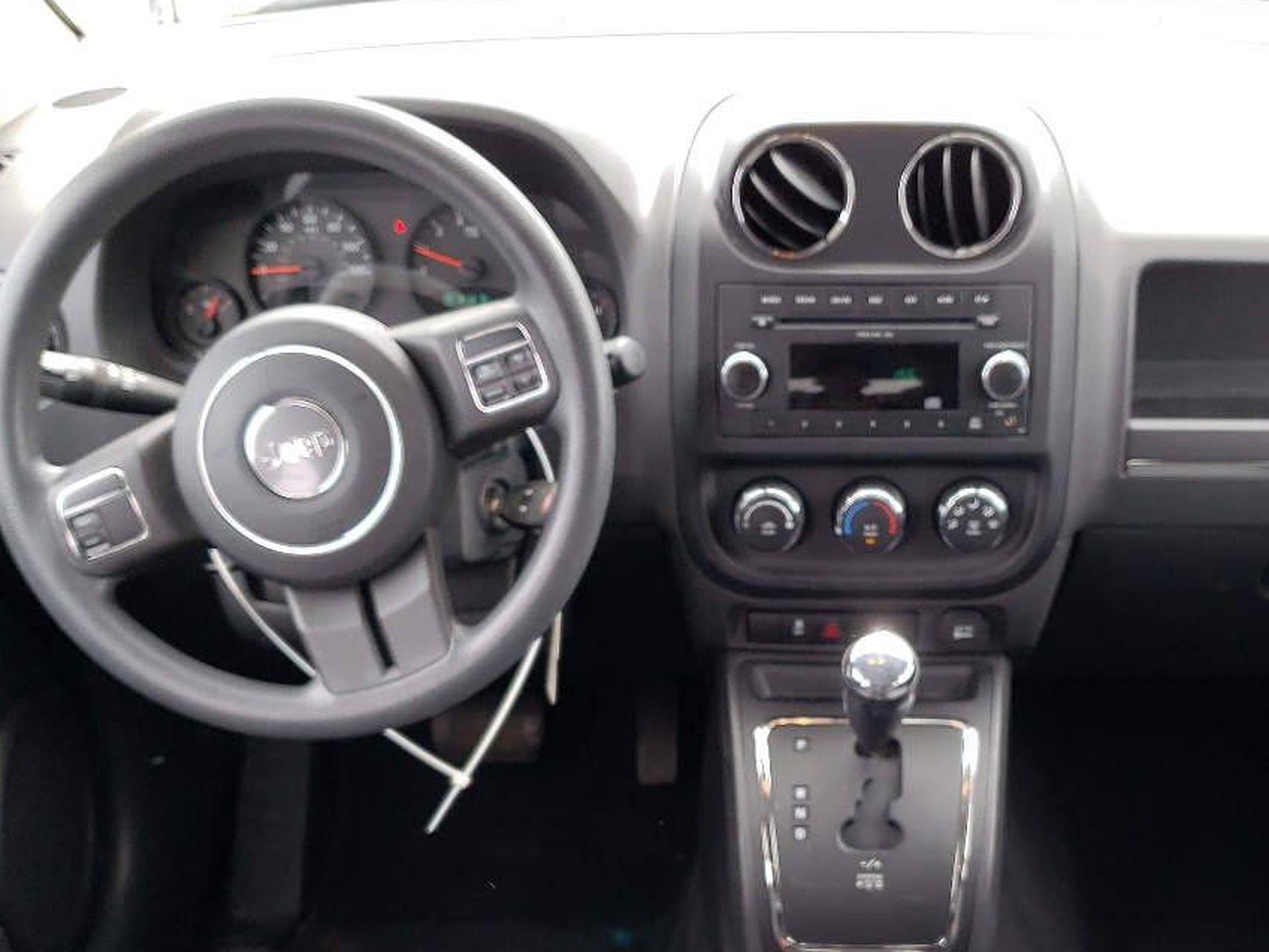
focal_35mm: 49
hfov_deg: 38.6
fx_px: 1797
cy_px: 829
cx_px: 818
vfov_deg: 28.7
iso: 50
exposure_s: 1/172
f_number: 1.5
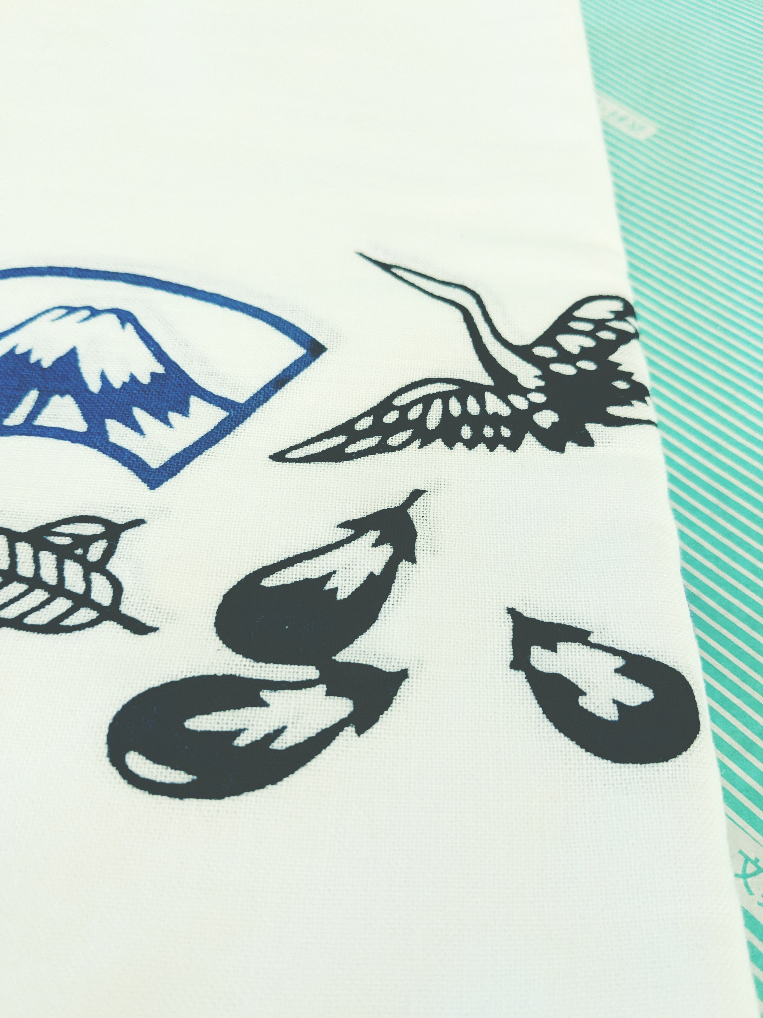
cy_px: 509
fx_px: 794
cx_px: 382
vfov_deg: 65.3
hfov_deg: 51.4
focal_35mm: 27
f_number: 1.73
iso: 167
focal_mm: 4.38
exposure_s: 1/120
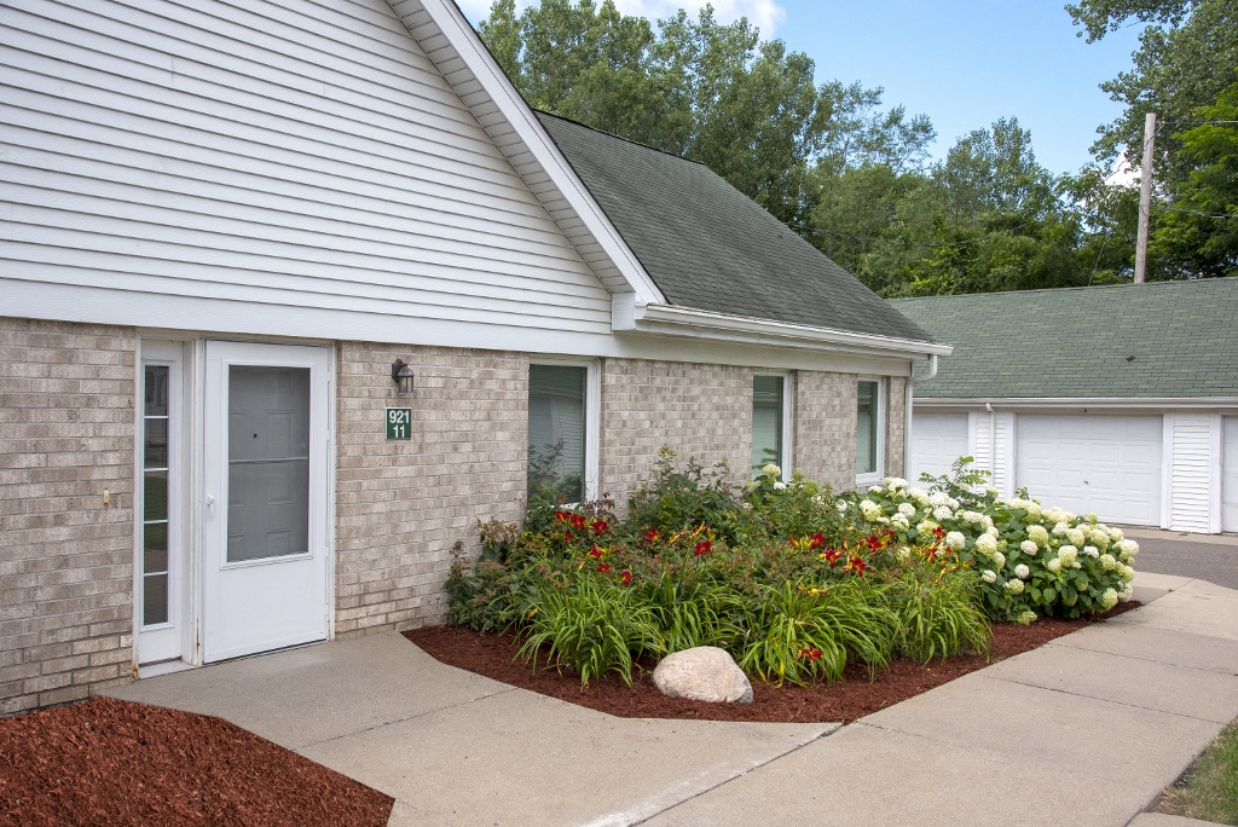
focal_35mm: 30
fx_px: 1032
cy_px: 414
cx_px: 619
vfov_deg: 43.7
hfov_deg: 61.9
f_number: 10
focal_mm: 30
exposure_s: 1/400
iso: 200
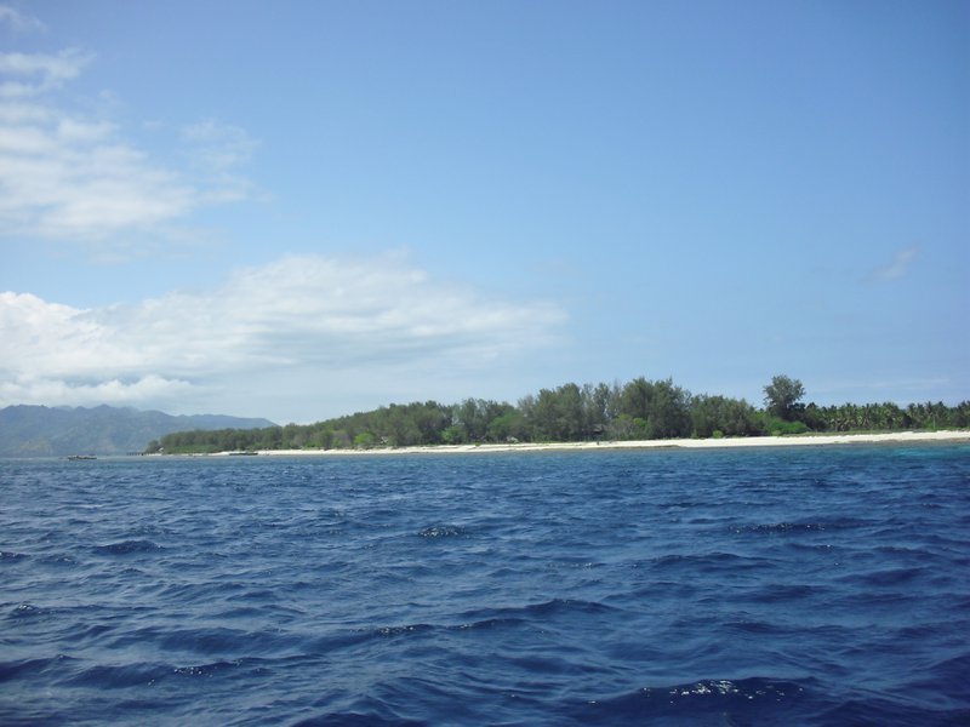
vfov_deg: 37.7
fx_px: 1065
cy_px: 364
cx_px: 485
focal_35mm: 38
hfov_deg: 49.0
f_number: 8
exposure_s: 1/320
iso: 100
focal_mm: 6.2
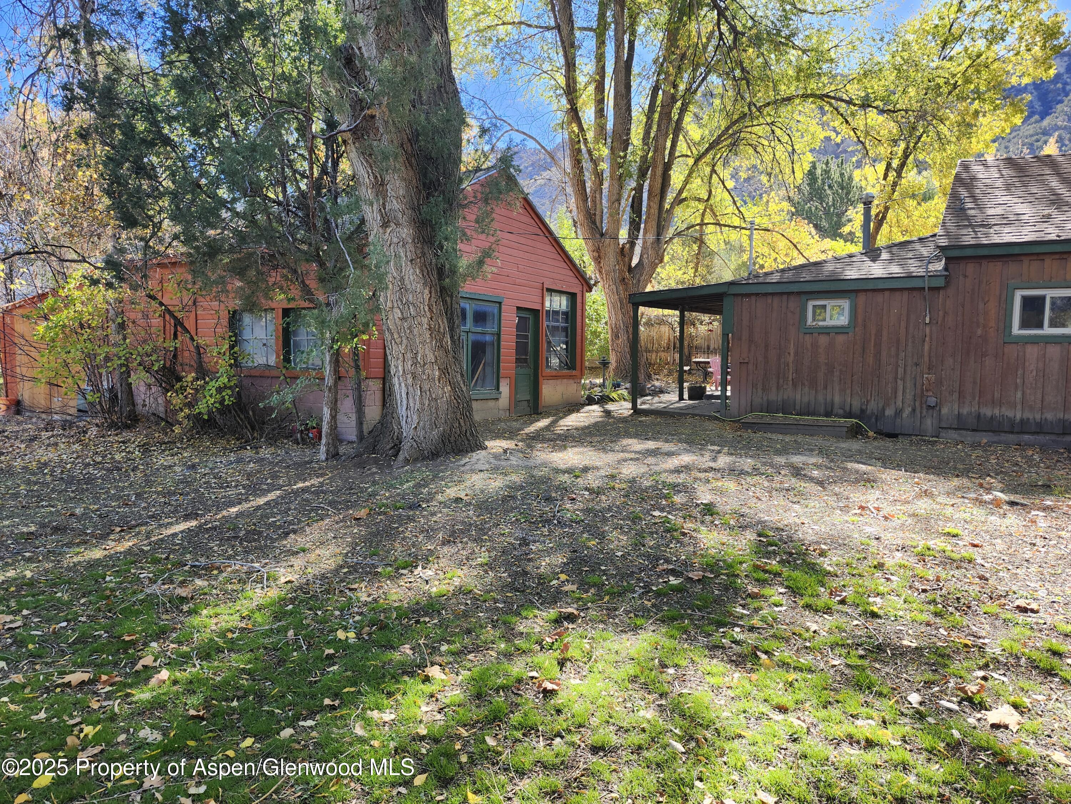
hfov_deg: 73.9
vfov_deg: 58.9
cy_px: 402
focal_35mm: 23
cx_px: 536
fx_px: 712
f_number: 1.8
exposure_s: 1/180
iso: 25
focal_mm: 5.54
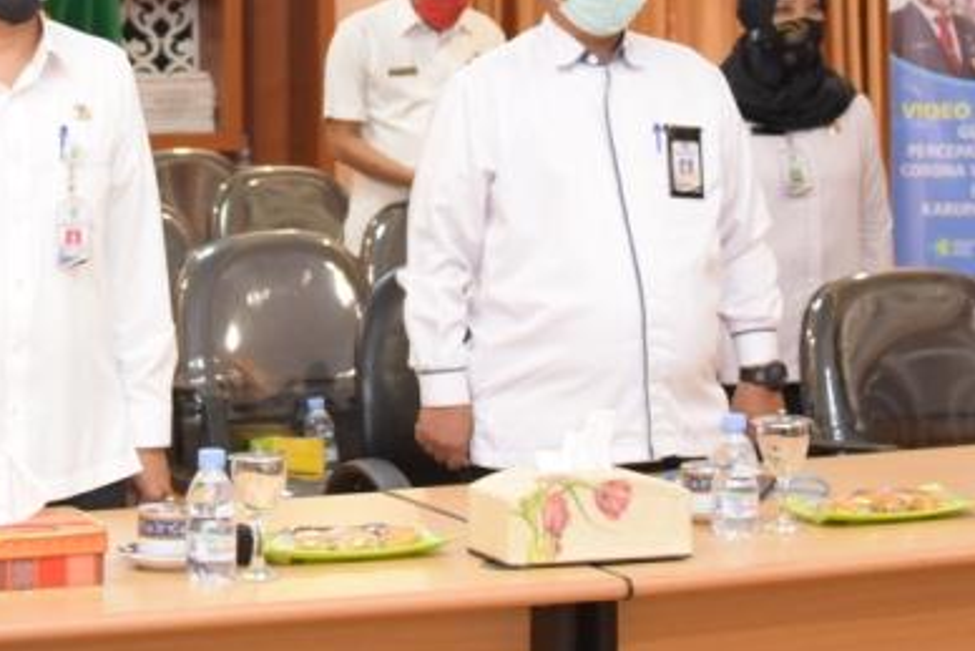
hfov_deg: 17.5
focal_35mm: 116
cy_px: 133
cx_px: 254
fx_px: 3143
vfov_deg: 11.8
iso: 5000
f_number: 4.2
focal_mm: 44
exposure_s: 1/80
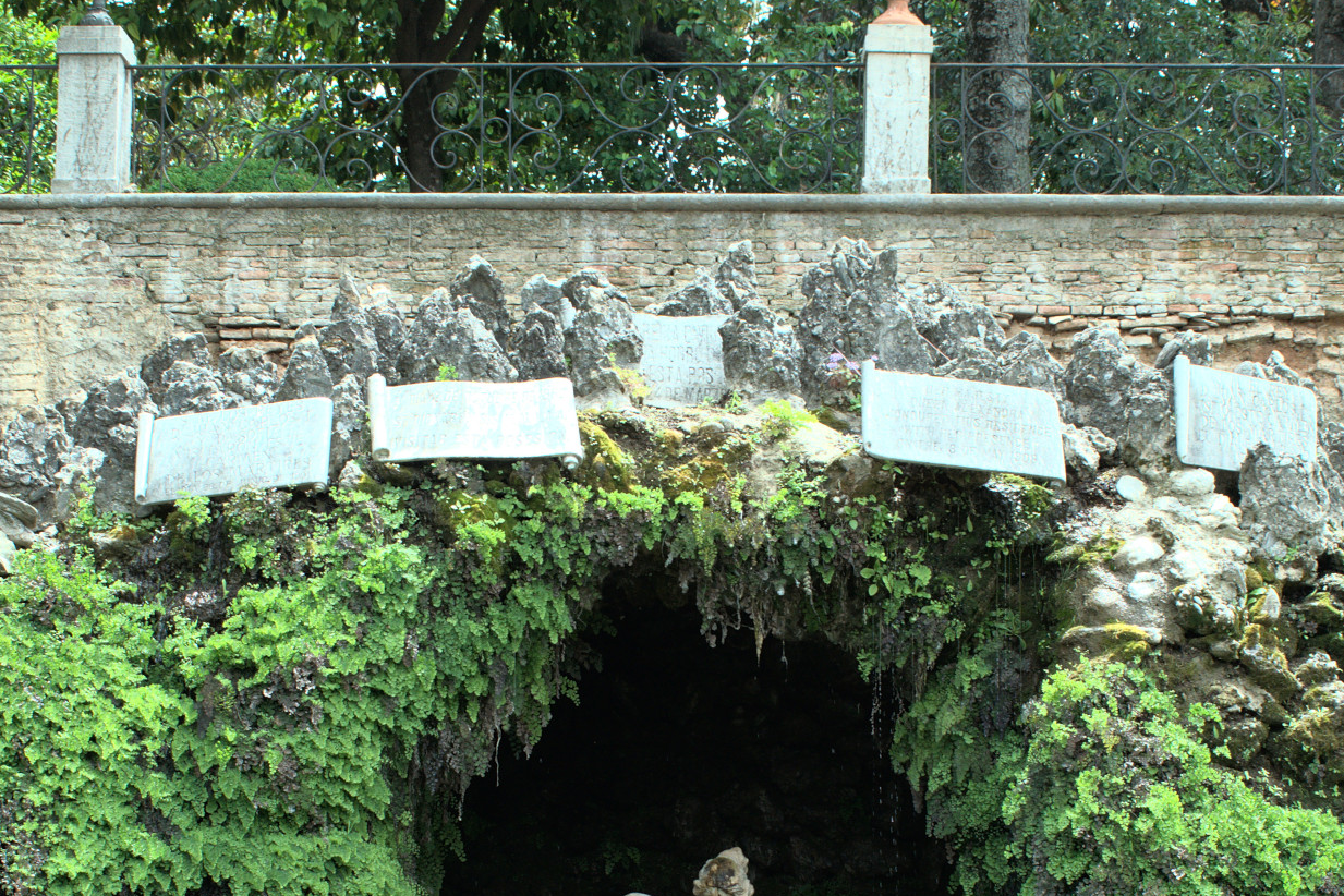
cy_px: 761
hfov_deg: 27.7
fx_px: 2724
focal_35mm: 73
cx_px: 671
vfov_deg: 18.4
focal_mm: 25
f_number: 8
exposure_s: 1/250
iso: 400
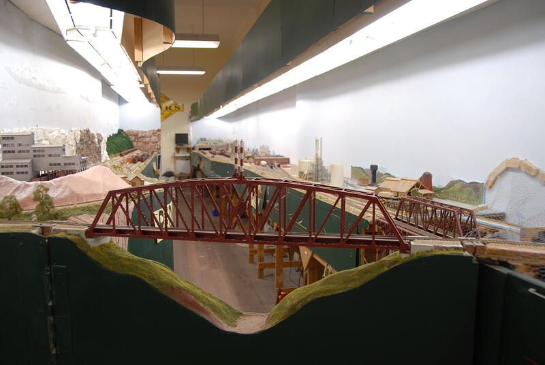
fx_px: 455
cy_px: 182
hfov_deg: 61.9
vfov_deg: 43.7
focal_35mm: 30
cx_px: 272
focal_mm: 20
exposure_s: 1/8
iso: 100
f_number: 3.5
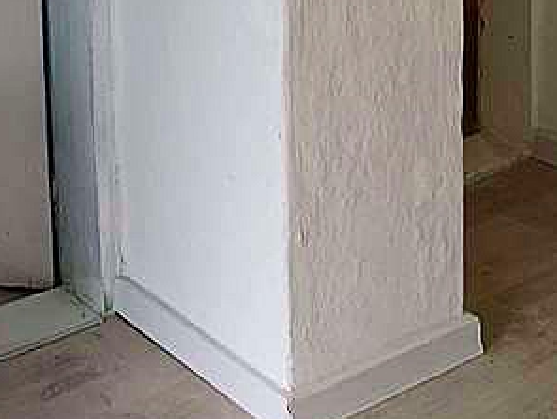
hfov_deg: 25.7
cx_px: -145
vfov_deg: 18.6
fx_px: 1063
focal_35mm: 66
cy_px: -277
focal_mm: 1.74
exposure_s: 1/50
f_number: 2.2
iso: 80
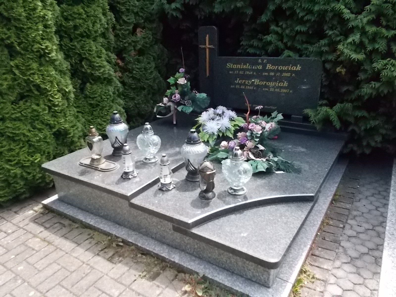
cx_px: 198
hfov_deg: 67.3
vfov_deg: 53.1
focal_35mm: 26
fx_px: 297
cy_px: 148
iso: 400
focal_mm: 4.6
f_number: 8
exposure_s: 1/160
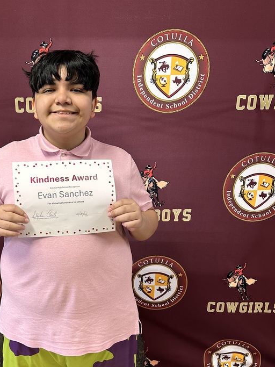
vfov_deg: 51.2
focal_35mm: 36
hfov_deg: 38.7
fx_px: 381
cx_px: 72
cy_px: 212
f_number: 1.78
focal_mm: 6.86
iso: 160
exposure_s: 1/60
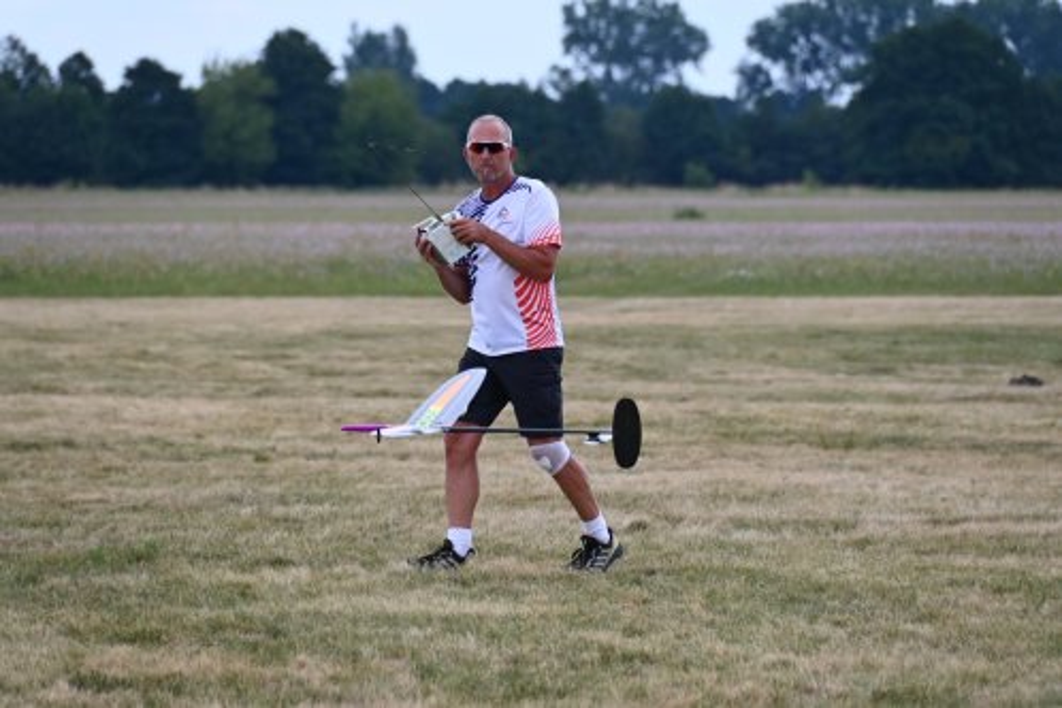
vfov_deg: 4.6
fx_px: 8849
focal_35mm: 300
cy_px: 354
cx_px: 531
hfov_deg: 6.9
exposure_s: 1/1000
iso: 640
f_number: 5.6
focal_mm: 200
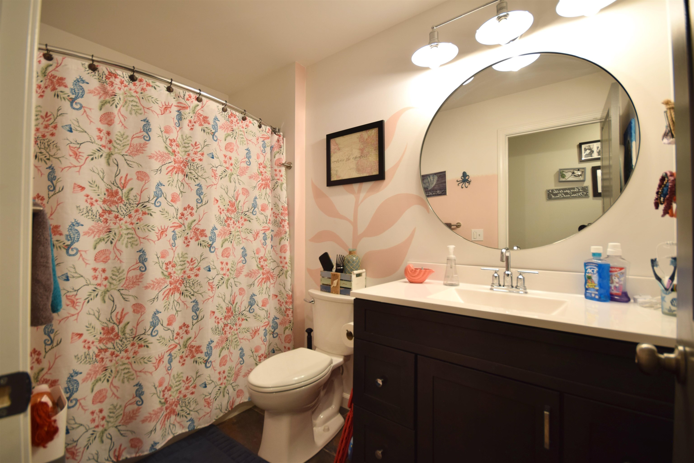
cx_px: 347
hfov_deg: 100.4
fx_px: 289
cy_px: 232
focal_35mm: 15
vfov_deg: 77.3
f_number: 6.3
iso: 200
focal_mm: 10
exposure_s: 1/15
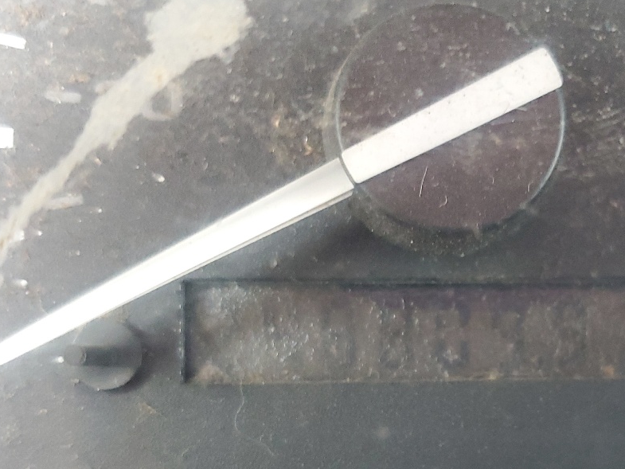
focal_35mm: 53
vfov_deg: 27.1
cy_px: 362
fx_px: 957
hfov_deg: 35.4
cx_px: 461
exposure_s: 1/30
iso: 295
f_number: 1.5
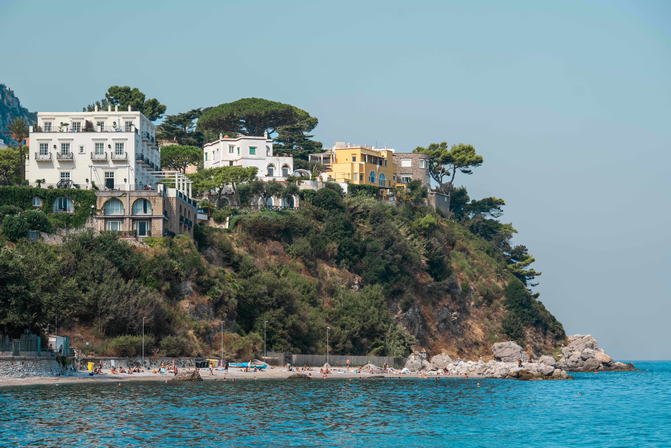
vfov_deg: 14.7
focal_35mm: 93
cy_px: 240
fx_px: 1734
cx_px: 316
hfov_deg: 21.9
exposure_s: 1/500
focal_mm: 85
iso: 100
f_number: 5
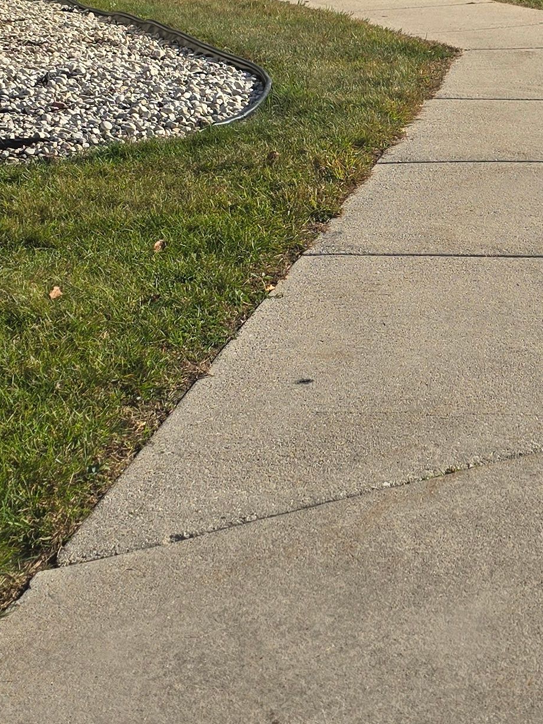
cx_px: 493
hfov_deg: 19.3
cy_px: 150
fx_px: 1569
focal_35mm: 75
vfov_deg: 25.6
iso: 12
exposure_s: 1/989
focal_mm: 6.3
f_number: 1.7
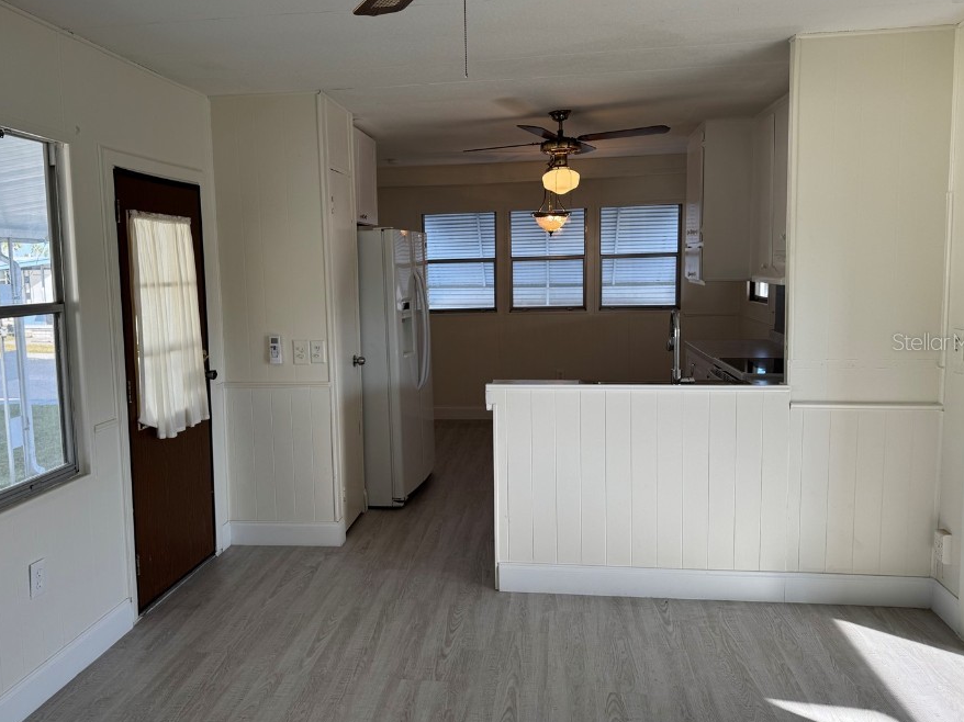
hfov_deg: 63.3
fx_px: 780
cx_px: 434
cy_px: 341
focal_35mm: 28
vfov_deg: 49.7
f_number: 1.78
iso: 80
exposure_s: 1/394
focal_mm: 6.76
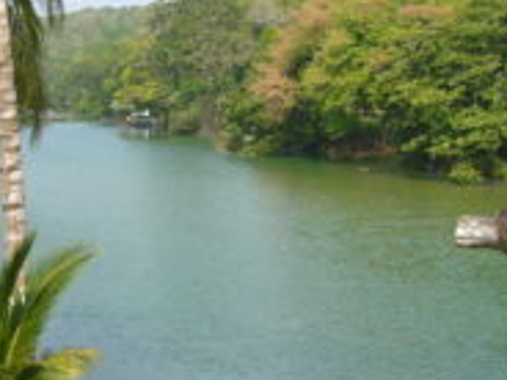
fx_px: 1157
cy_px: 140
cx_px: 149
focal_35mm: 79
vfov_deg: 18.6
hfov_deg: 24.5
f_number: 5.6
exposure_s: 1/400
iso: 100
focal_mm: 5.8
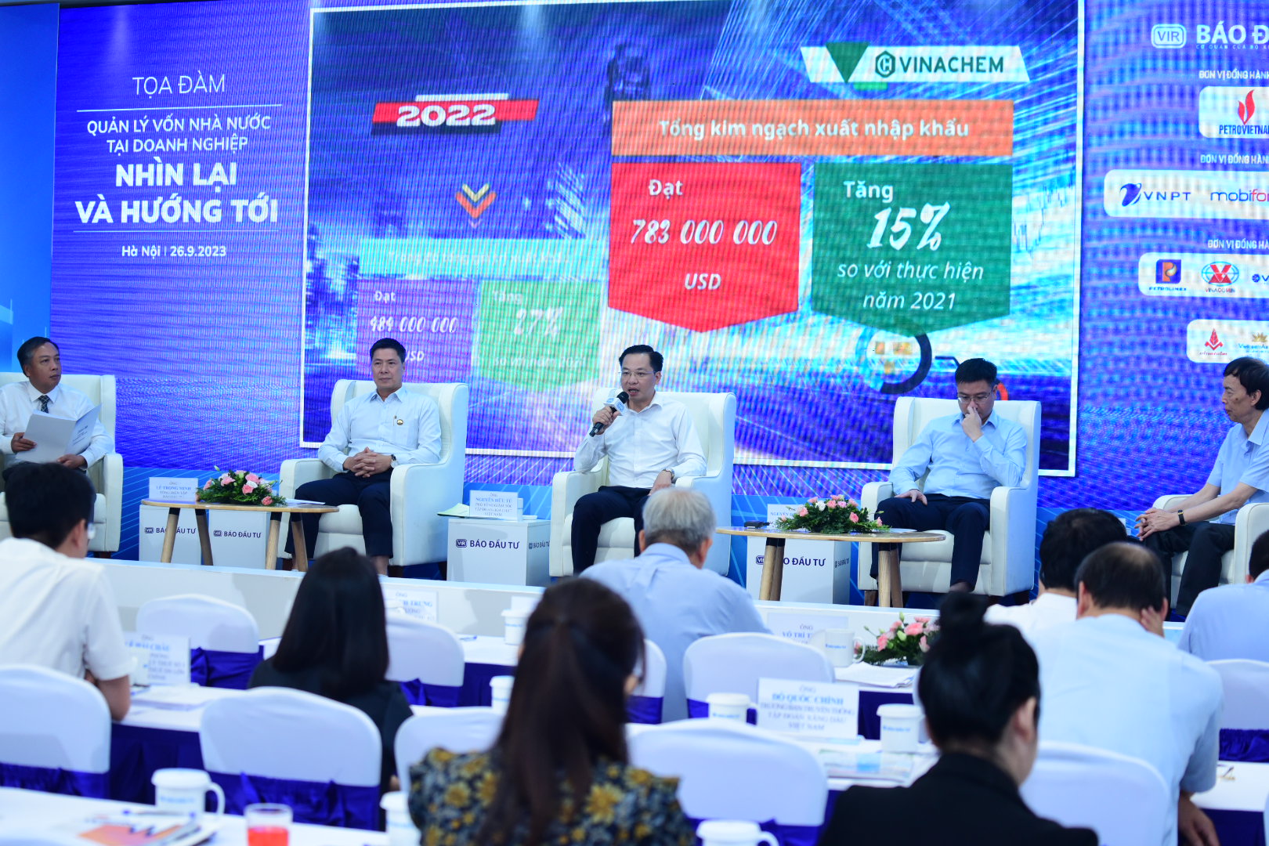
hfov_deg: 28.8
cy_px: 423
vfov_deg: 19.5
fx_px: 2467
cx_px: 634
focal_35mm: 70
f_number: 4
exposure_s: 1/200
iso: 1600
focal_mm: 70
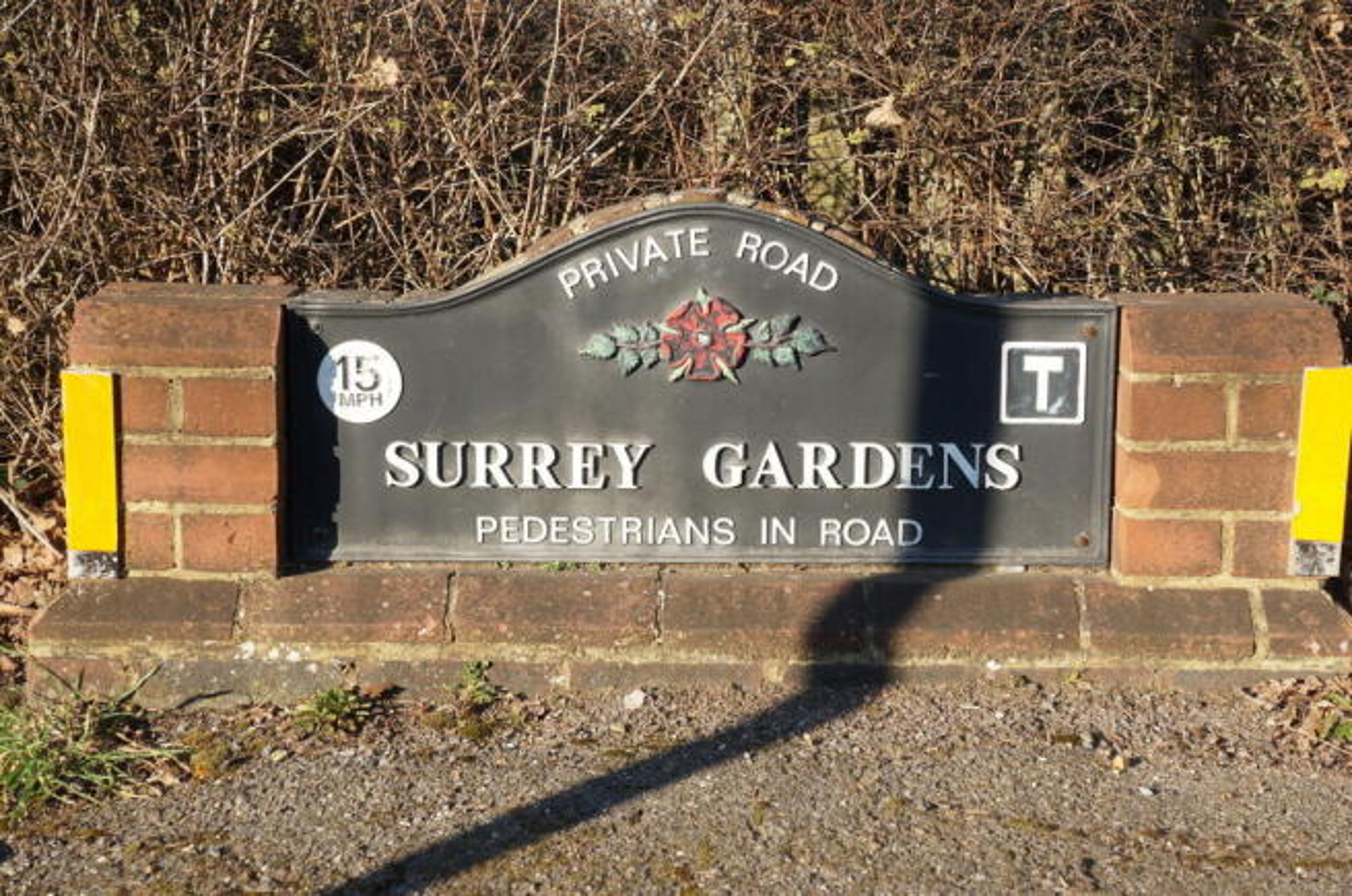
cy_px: 448
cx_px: 676
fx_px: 2193
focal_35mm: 58
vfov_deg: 23.1
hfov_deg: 34.3
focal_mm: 39
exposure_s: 1/125
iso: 100
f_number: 7.1
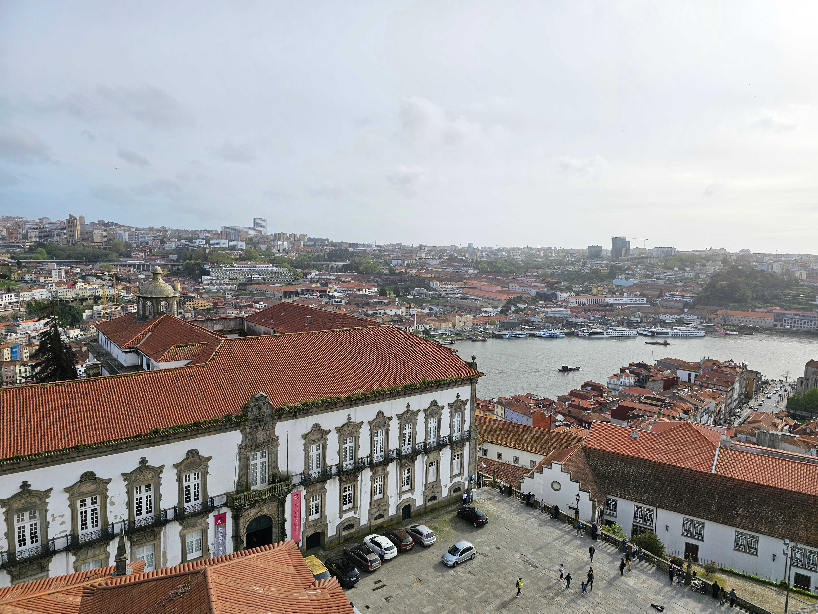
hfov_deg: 73.9
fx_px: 544
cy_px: 307
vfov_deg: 58.9
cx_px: 409
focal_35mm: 23
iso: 10
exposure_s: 1/1186
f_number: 1.7
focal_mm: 6.3
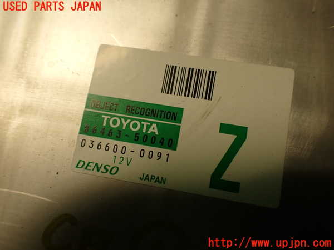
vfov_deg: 44.2
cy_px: 125
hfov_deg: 56.8
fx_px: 309
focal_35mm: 32
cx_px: 167
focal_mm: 5.79
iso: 160
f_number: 2.4
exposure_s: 1/60
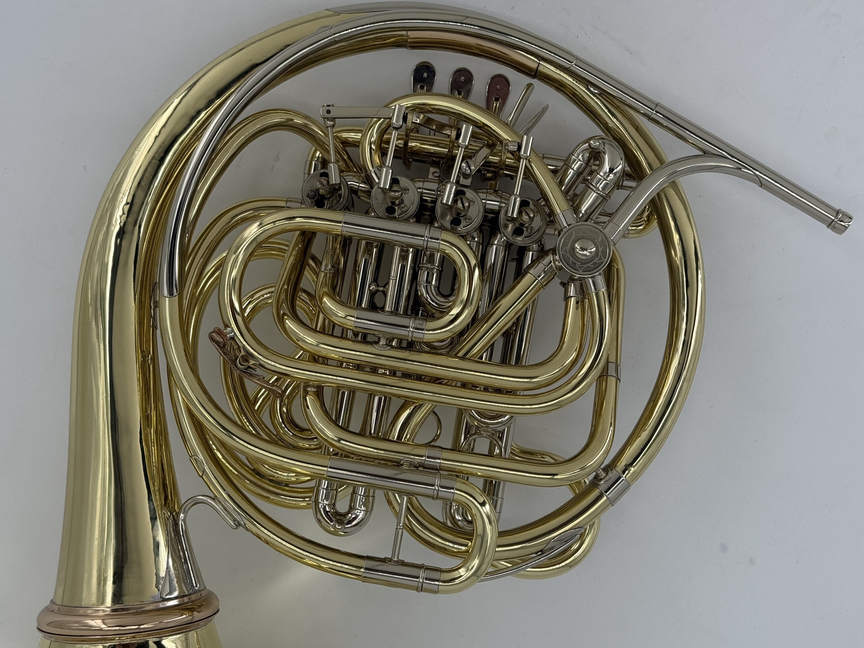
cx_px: 432
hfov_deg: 39.7
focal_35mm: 48
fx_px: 1198
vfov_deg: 30.3
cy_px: 324
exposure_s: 1/1608
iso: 64
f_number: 1.78
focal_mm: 6.76
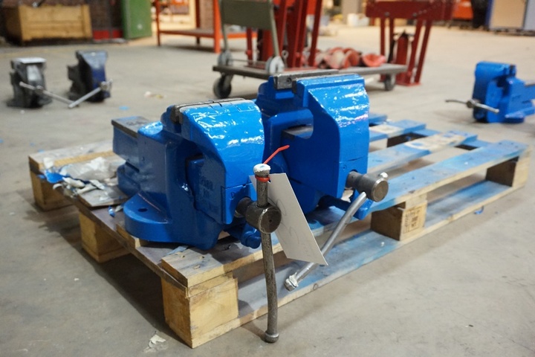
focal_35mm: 32
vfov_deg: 41.7
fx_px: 468
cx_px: 268
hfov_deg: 59.5
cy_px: 178
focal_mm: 21
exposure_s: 1/50
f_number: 4
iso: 3200
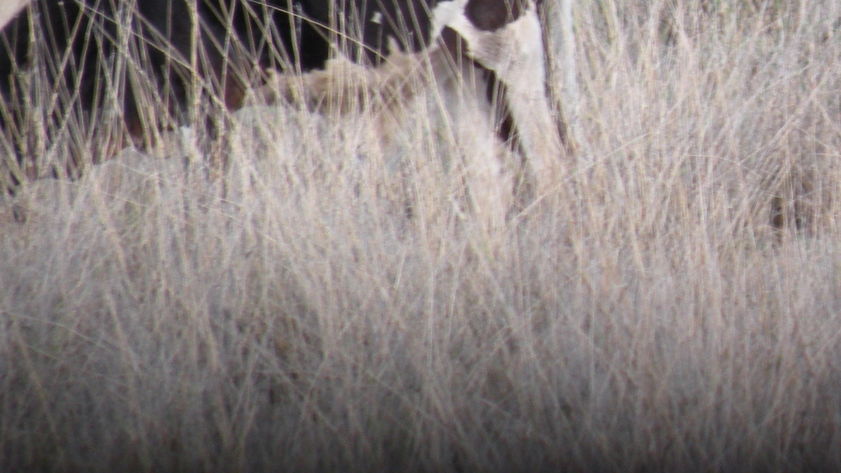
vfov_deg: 1.0
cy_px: -139
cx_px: 949
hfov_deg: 1.8
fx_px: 27271
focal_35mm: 1223
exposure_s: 1/195
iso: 64
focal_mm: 84.2
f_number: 5
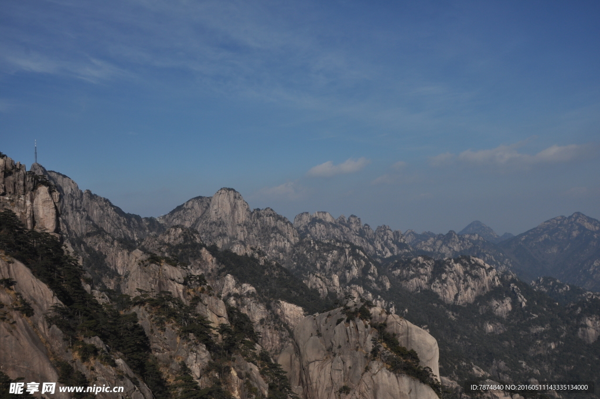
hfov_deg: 67.4
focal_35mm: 27
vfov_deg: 47.8
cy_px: 200
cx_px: 300
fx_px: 449
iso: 200
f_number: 13
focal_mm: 18
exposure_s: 1/640
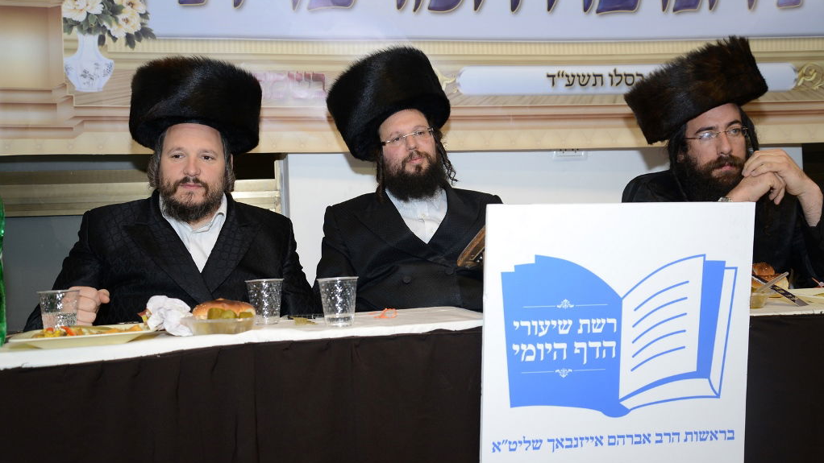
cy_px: 207
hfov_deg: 48.4
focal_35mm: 42
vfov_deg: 28.3
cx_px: 412
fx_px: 918
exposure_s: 1/125
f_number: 5
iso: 800
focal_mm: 40
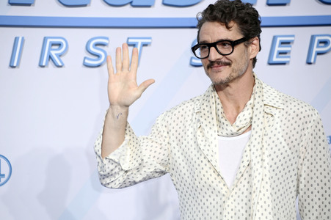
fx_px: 1837
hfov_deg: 10.3
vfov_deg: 6.9
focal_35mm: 200
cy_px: 110
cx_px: 166
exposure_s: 1/200
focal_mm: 200
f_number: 5.6
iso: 400
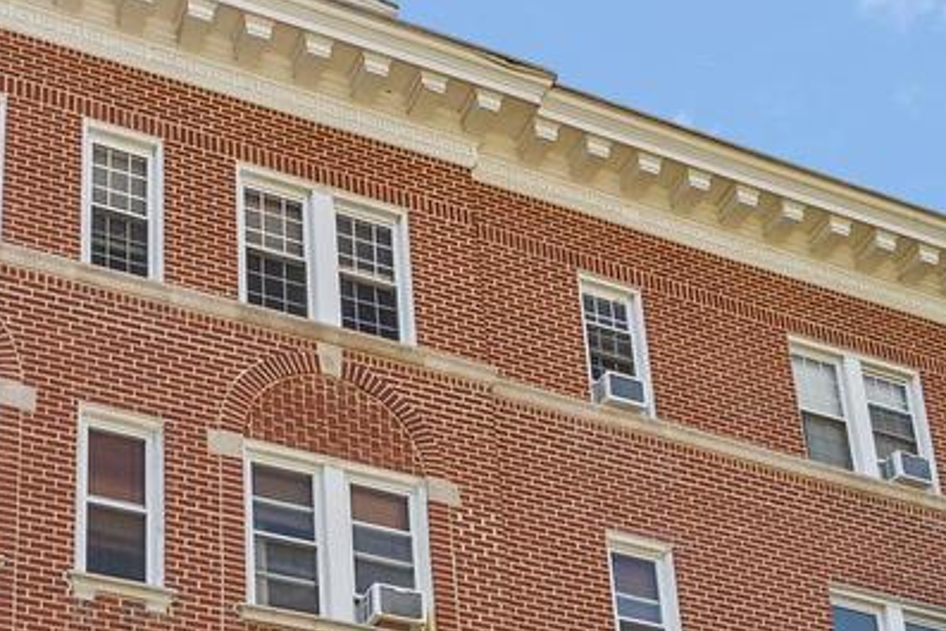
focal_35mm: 58
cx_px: 200
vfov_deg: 19.4
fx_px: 1525
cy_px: 1025
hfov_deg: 33.5
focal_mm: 16
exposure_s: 1/6
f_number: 8
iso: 200
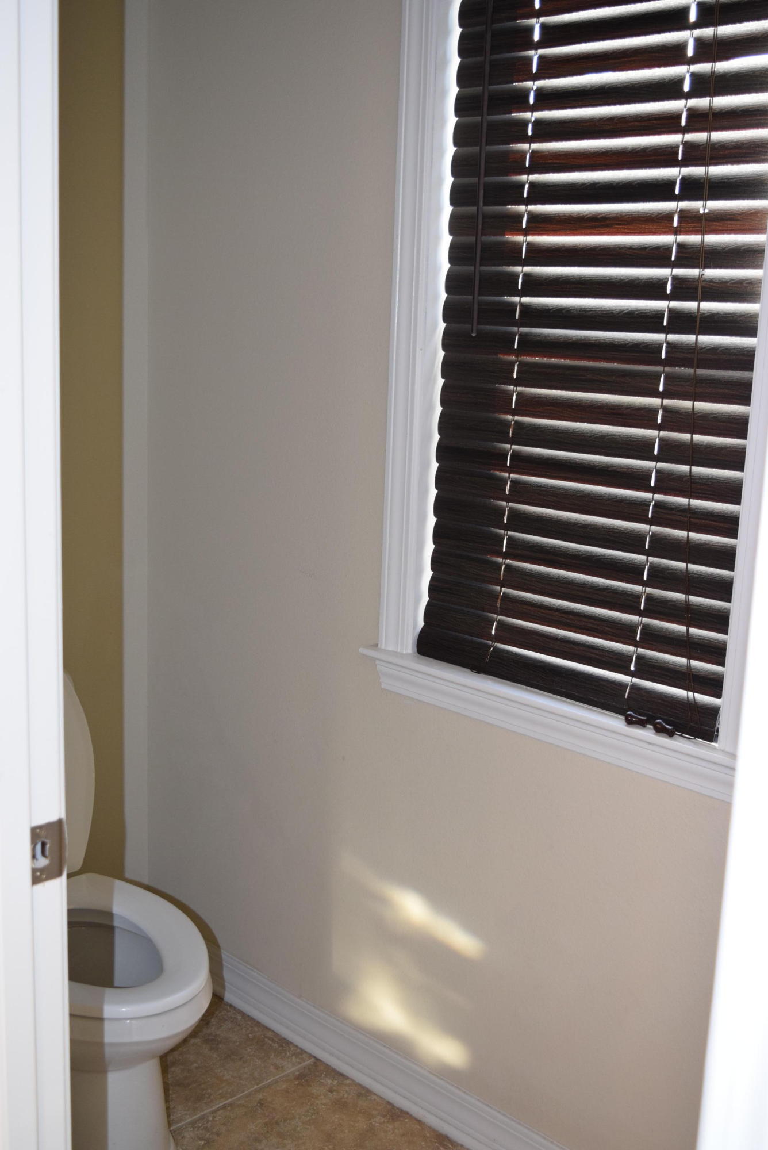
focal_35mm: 44
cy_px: 575
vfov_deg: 44.9
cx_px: 384
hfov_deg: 30.9
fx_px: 1390
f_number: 5
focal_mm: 29
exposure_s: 1/100
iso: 800
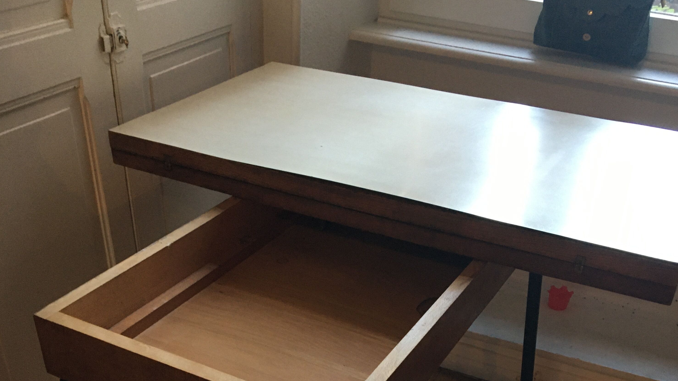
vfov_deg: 26.4
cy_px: 370
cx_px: 343
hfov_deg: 47.4
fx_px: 773
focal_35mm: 43
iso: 160
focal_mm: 4.15
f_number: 2.2
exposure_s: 1/33
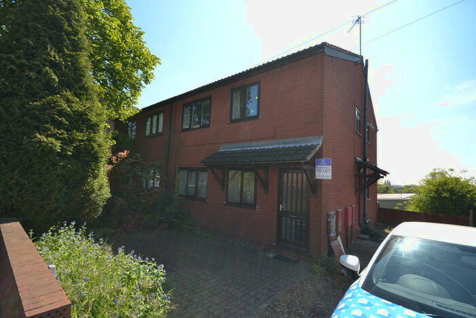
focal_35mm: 15
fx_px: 198
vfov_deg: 77.4
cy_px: 159
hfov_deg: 100.4
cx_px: 238
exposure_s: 1/160
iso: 100
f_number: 6.3
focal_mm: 10
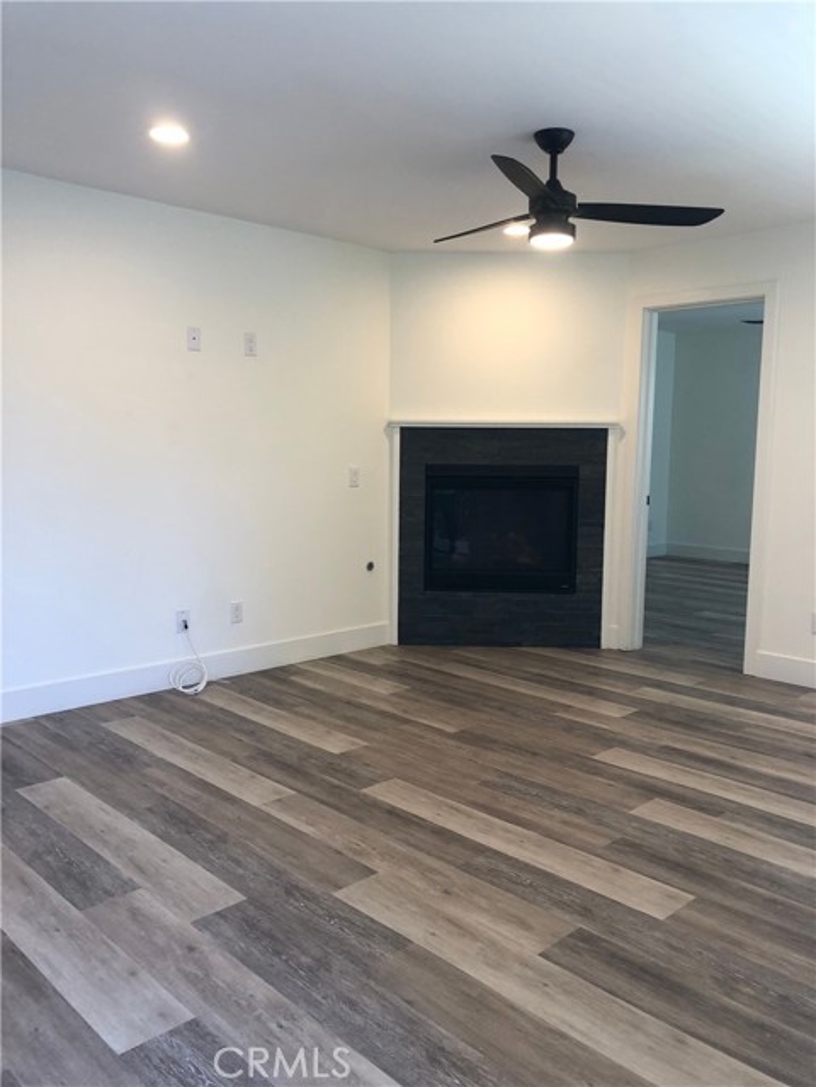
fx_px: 880
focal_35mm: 28
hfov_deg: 49.7
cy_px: 544
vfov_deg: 63.4
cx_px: 408
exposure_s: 1/40
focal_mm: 4
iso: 25
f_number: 1.8
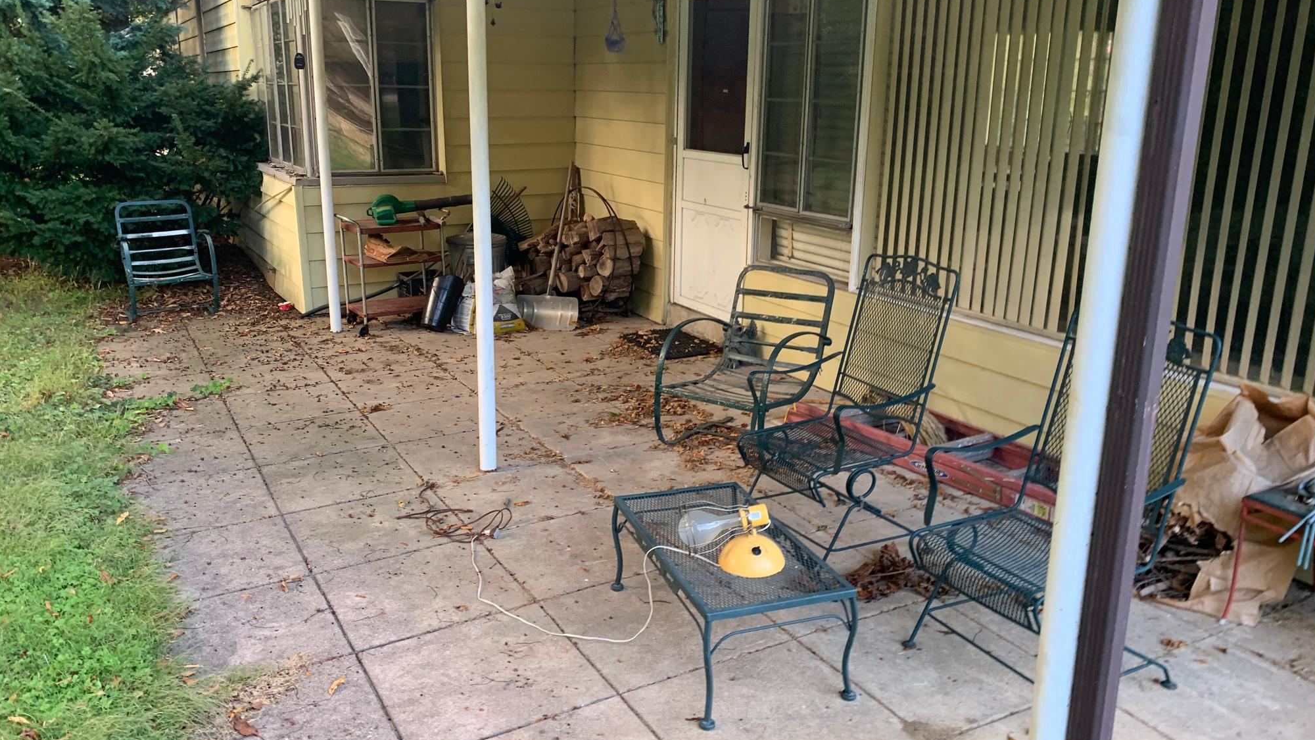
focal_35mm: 29
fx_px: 1011
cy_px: 360
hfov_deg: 66.1
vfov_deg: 40.2
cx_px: 661
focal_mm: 4.25
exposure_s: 1/107
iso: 100
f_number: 1.8
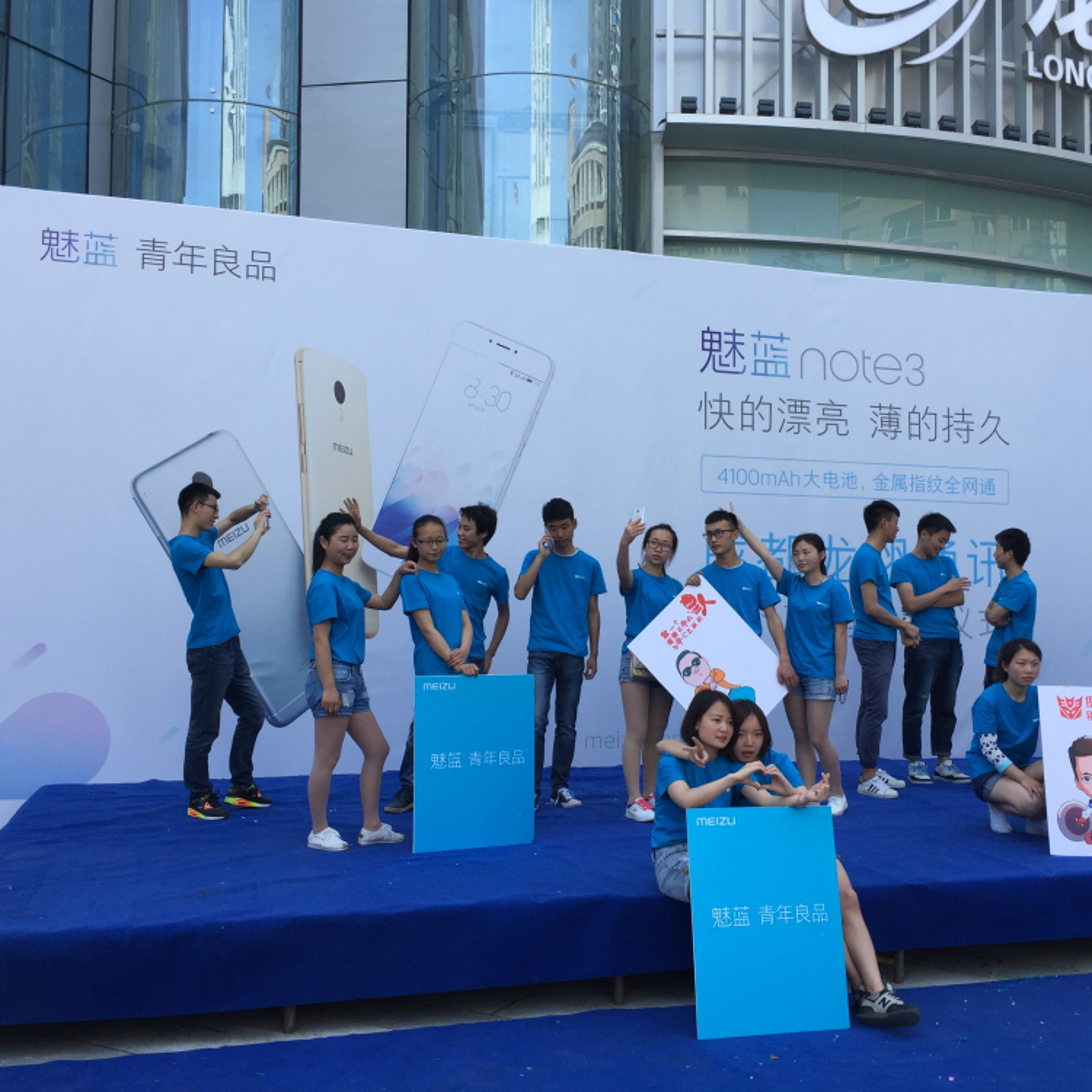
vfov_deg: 47.2
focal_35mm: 35
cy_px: 539
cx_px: 609
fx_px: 1249
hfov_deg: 47.1
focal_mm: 4.15
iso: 32
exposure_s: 1/618
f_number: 2.2
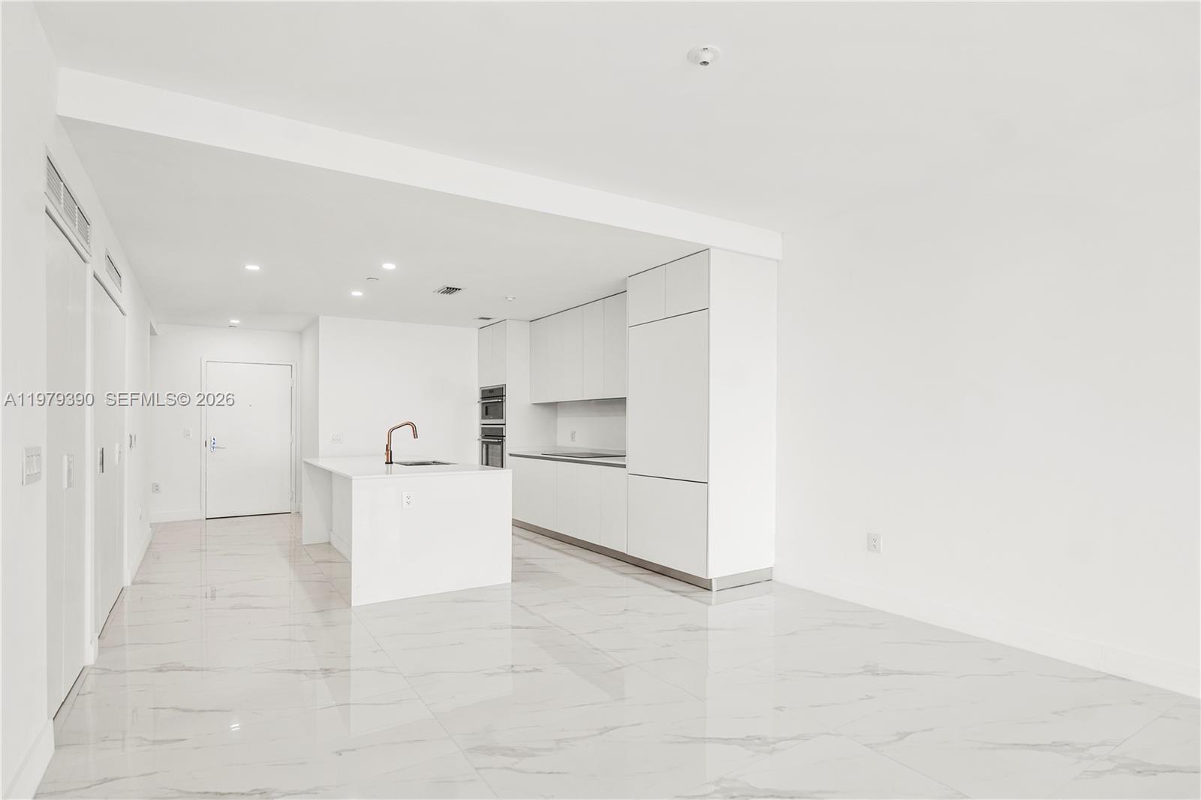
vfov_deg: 73.7
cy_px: 400
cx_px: 600
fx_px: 534
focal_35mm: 16
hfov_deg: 96.7
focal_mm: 16
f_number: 3.5
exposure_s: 1/50
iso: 100
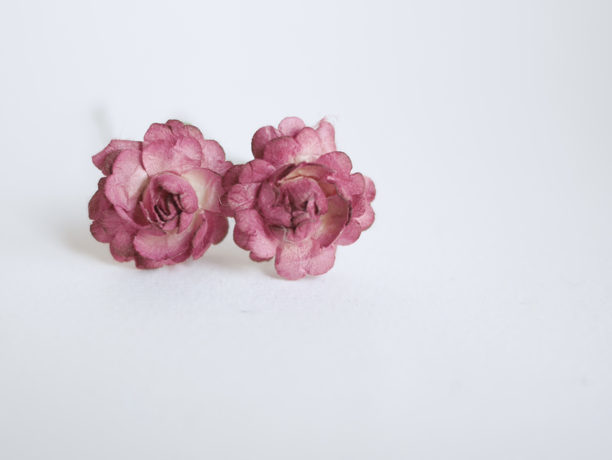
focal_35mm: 58
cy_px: 248
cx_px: 253
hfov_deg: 33.1
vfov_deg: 25.2
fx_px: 1026
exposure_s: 1/60
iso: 250
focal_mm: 20
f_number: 1.7
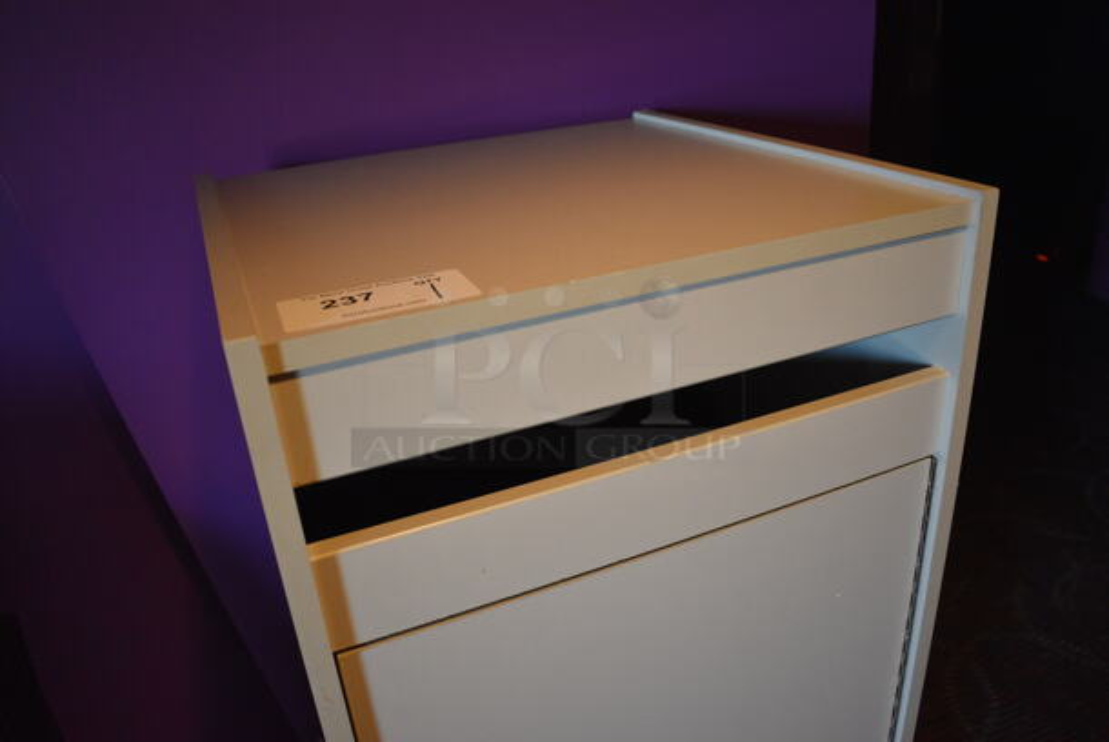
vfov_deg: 48.0
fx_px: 833
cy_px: 371
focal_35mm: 27
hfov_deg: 67.3
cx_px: 554
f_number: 3.5
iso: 1600
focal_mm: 18
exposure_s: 1/125
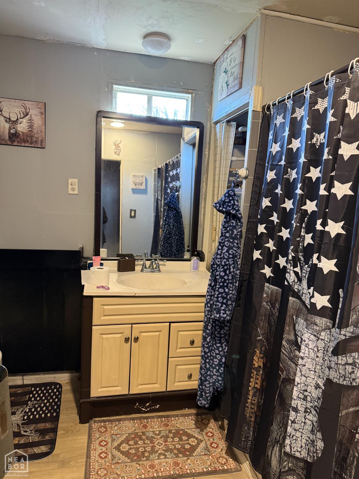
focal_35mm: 24
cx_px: 180
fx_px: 332
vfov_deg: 71.6
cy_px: 240
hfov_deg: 56.8
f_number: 1.78
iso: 400
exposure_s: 1/60
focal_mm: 6.76
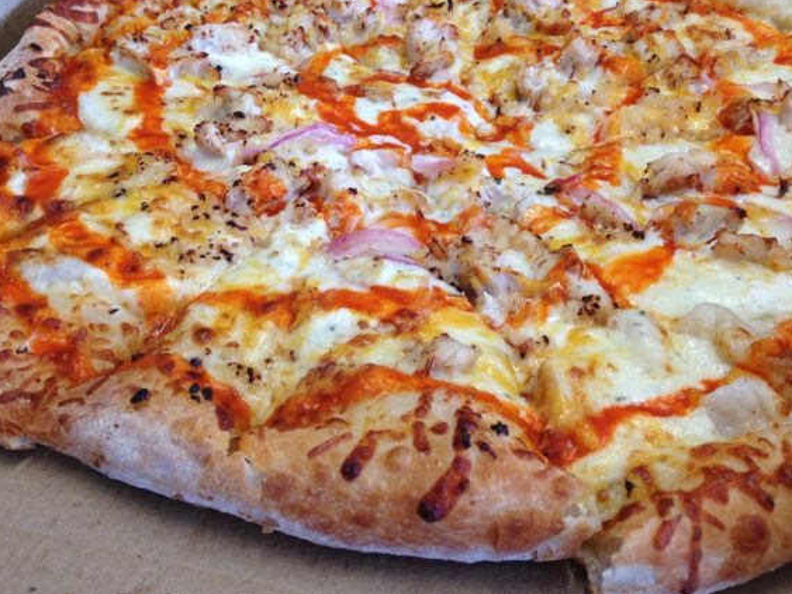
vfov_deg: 32.1
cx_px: 425
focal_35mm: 45
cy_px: 231
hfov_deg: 42.1
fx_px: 1029
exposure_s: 1/40
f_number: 2.4
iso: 50
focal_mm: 4.12
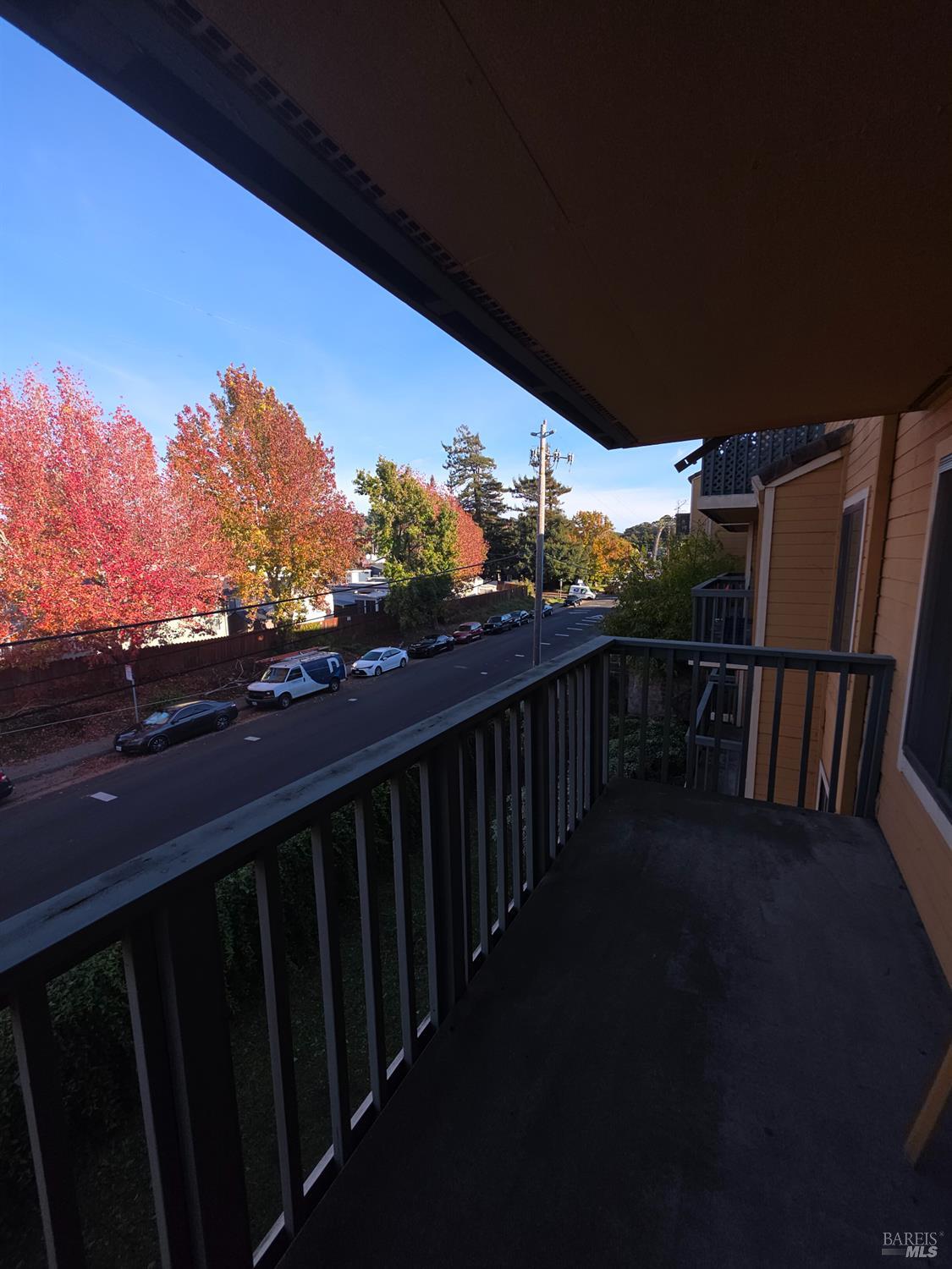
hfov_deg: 89.9
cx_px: 476
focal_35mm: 13
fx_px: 477
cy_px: 634
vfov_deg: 106.2
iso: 20
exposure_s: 1/423
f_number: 1.9
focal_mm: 2.2
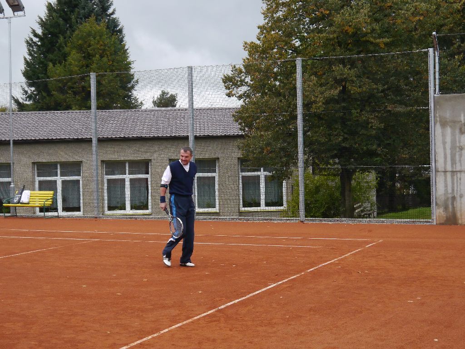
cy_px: 174
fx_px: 793
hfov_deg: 32.7
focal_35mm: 59
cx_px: 232
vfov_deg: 24.8
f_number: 4.3
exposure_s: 1/500
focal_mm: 21
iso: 500
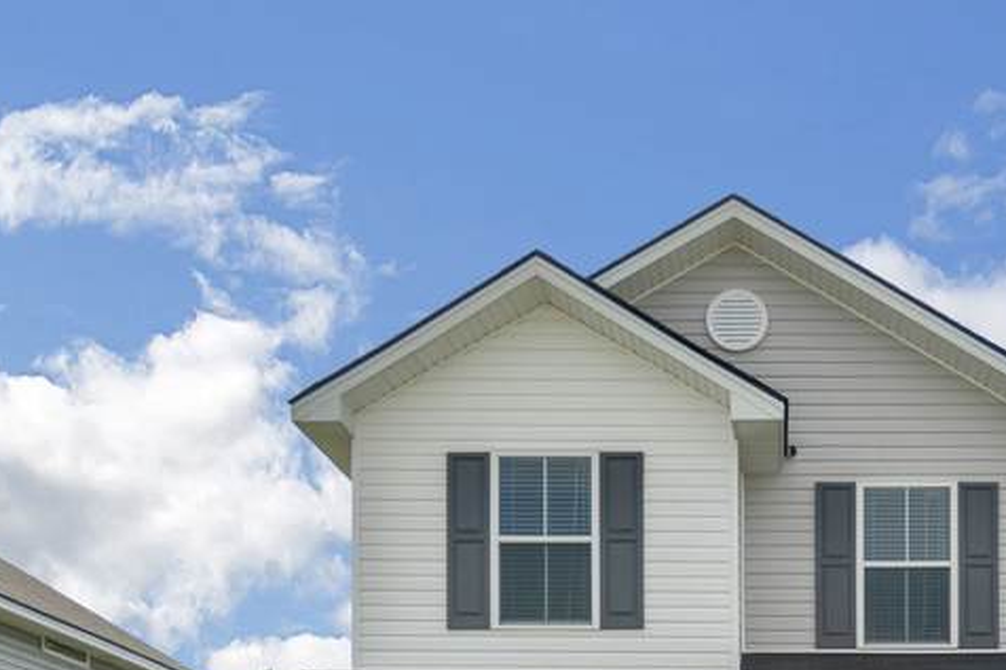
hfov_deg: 42.0
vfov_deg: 25.7
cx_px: 822
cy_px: 885
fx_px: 1239
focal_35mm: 44
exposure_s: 1/250
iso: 100
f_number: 7.1
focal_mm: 11
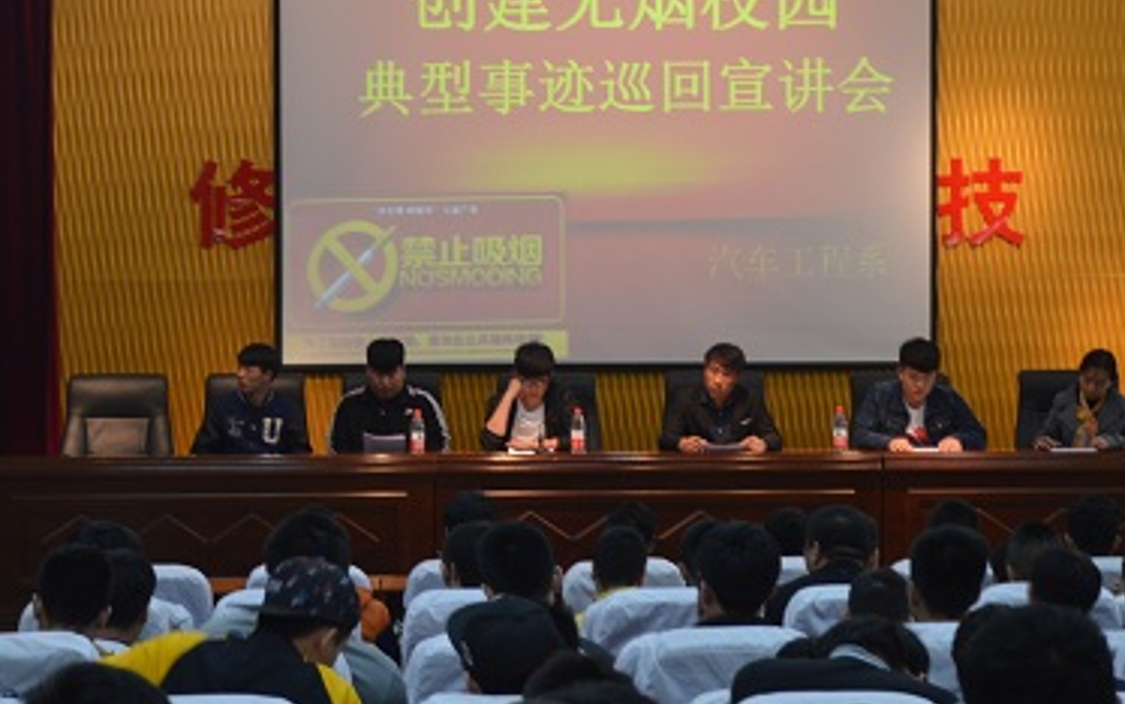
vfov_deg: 13.7
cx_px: 460
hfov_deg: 21.8
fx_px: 2914
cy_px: 202
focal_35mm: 95
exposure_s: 1/15
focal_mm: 42
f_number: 5.3
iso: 560
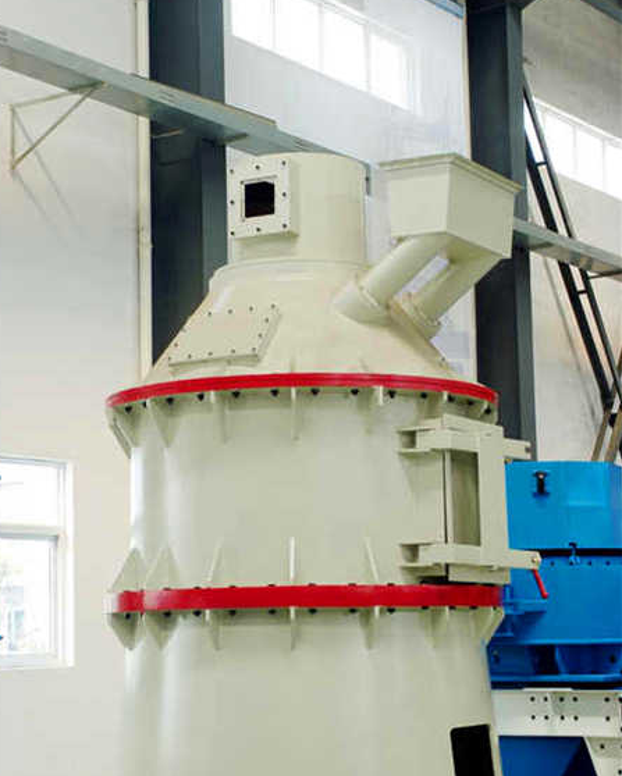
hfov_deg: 21.3
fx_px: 1655
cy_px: 442
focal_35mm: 72
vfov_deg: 26.4
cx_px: 307
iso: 200
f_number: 4
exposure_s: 1/60
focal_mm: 42
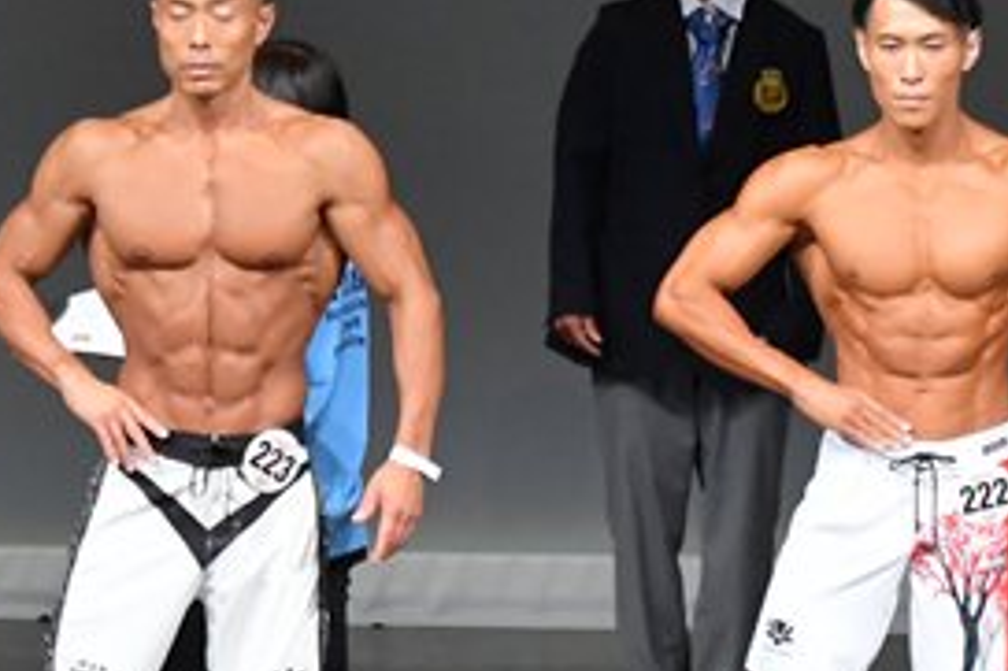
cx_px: 554
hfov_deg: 3.0
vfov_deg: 2.0
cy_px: 463
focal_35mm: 685
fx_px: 19168
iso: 5000
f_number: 5.6
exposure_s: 1/400
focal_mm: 160
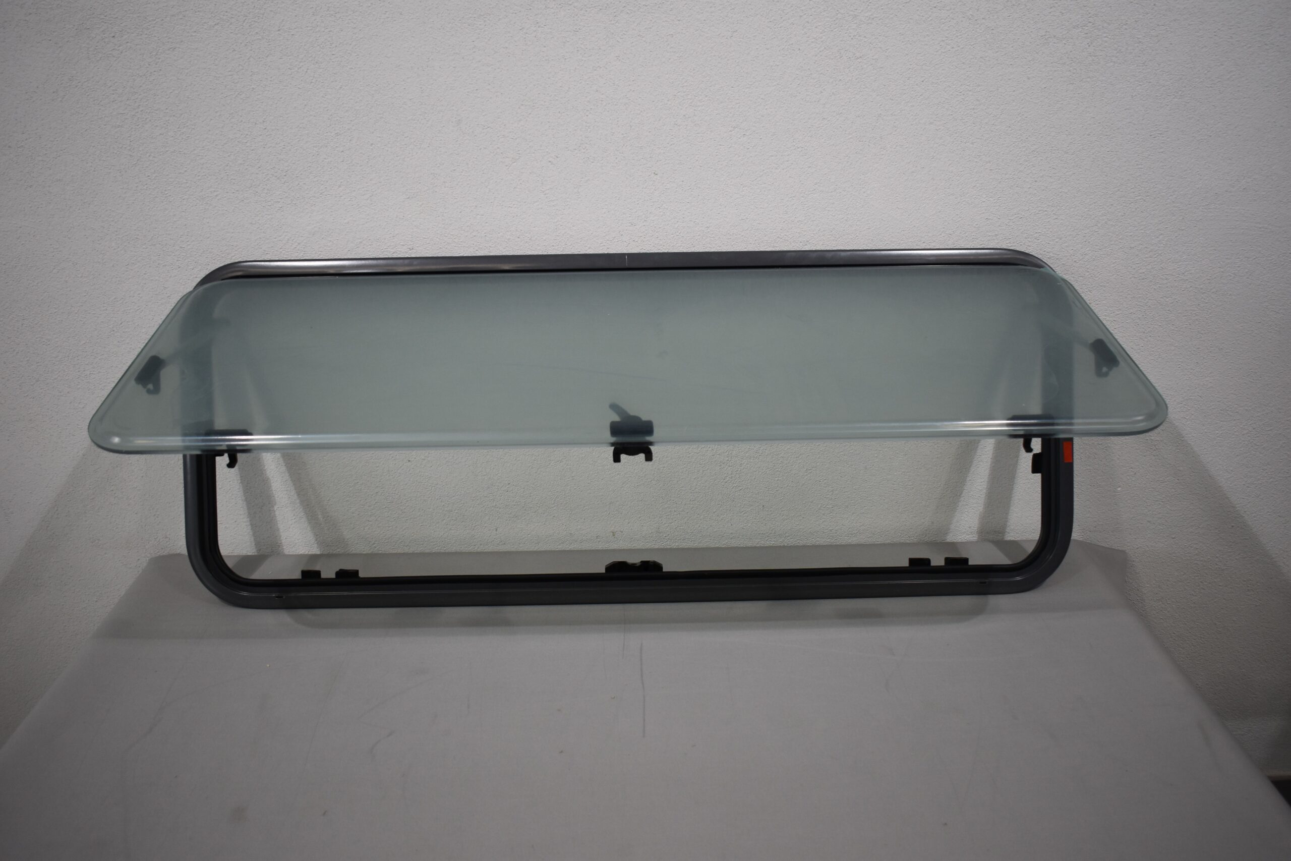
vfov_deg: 43.6
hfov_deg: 61.9
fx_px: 1076
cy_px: 430
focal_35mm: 30
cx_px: 646
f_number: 4
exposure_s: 1/250
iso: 400
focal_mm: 20
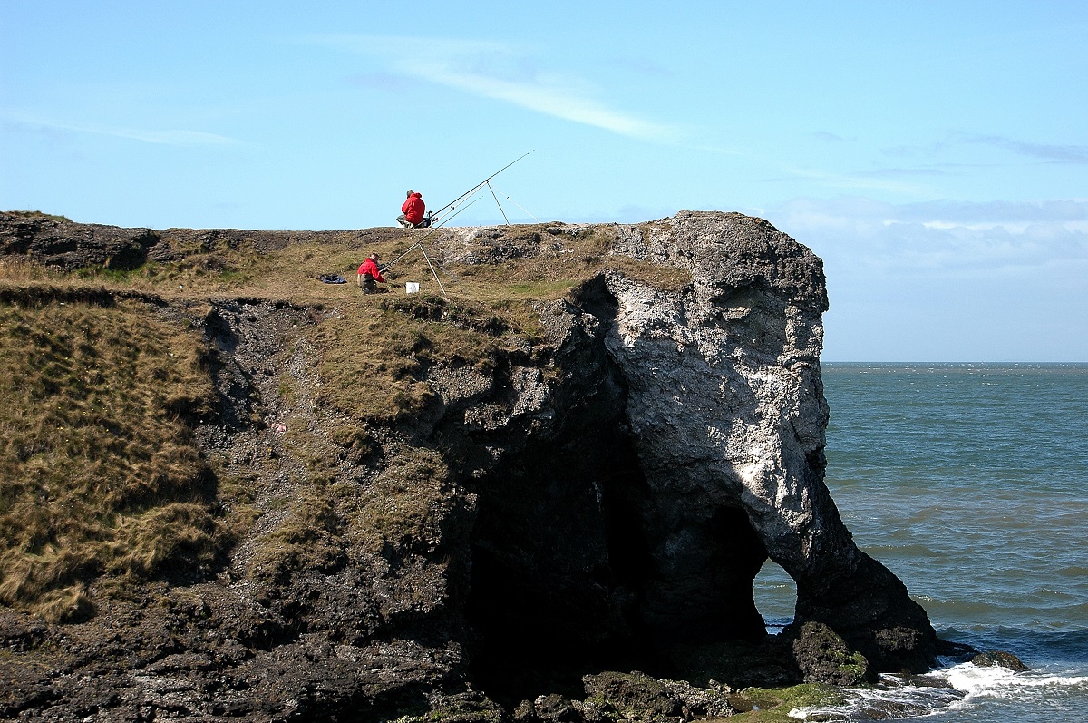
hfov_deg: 24.6
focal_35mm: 82
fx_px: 2490
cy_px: 362
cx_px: 544
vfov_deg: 16.5
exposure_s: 1/800
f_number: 4.5
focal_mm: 55
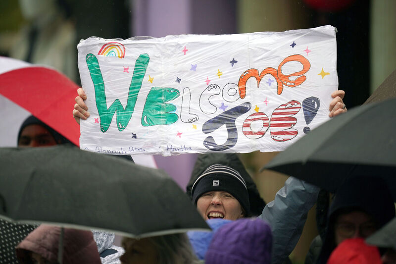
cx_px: 198
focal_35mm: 400
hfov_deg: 5.2
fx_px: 4399
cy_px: 132
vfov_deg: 3.4
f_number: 2.8
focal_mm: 400
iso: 400
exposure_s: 1/1000
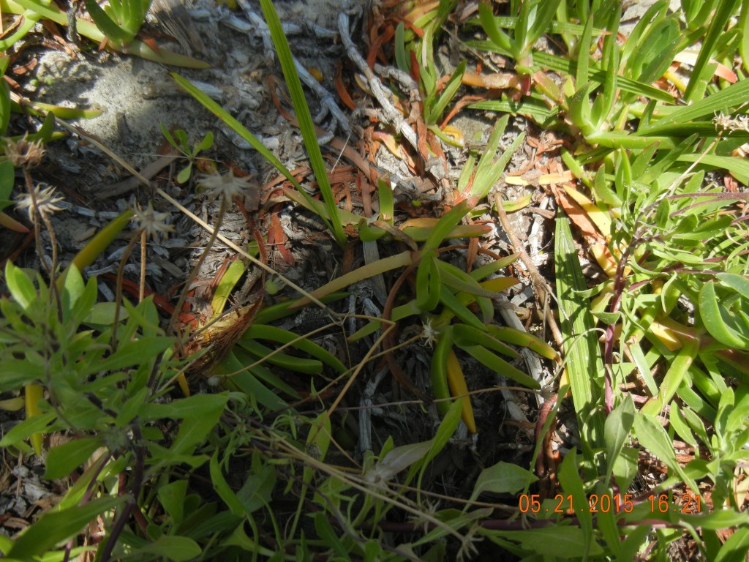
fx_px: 649
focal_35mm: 30
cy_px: 281
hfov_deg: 60.0
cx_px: 374
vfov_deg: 46.8
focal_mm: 5.4
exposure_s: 1/695
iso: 160
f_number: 3.5
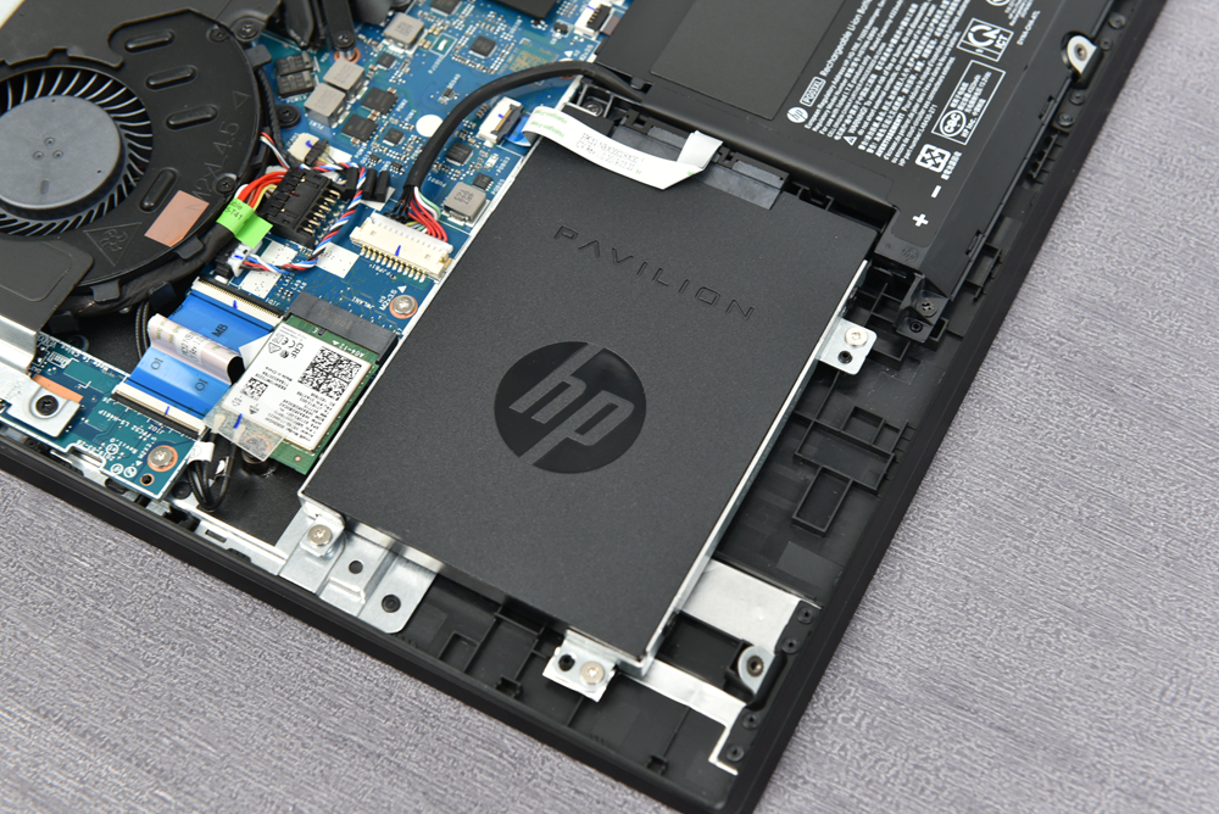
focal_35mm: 56
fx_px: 1897
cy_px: 407
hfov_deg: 35.6
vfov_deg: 24.2
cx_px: 610
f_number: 8
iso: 800
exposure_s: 1/80
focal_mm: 56
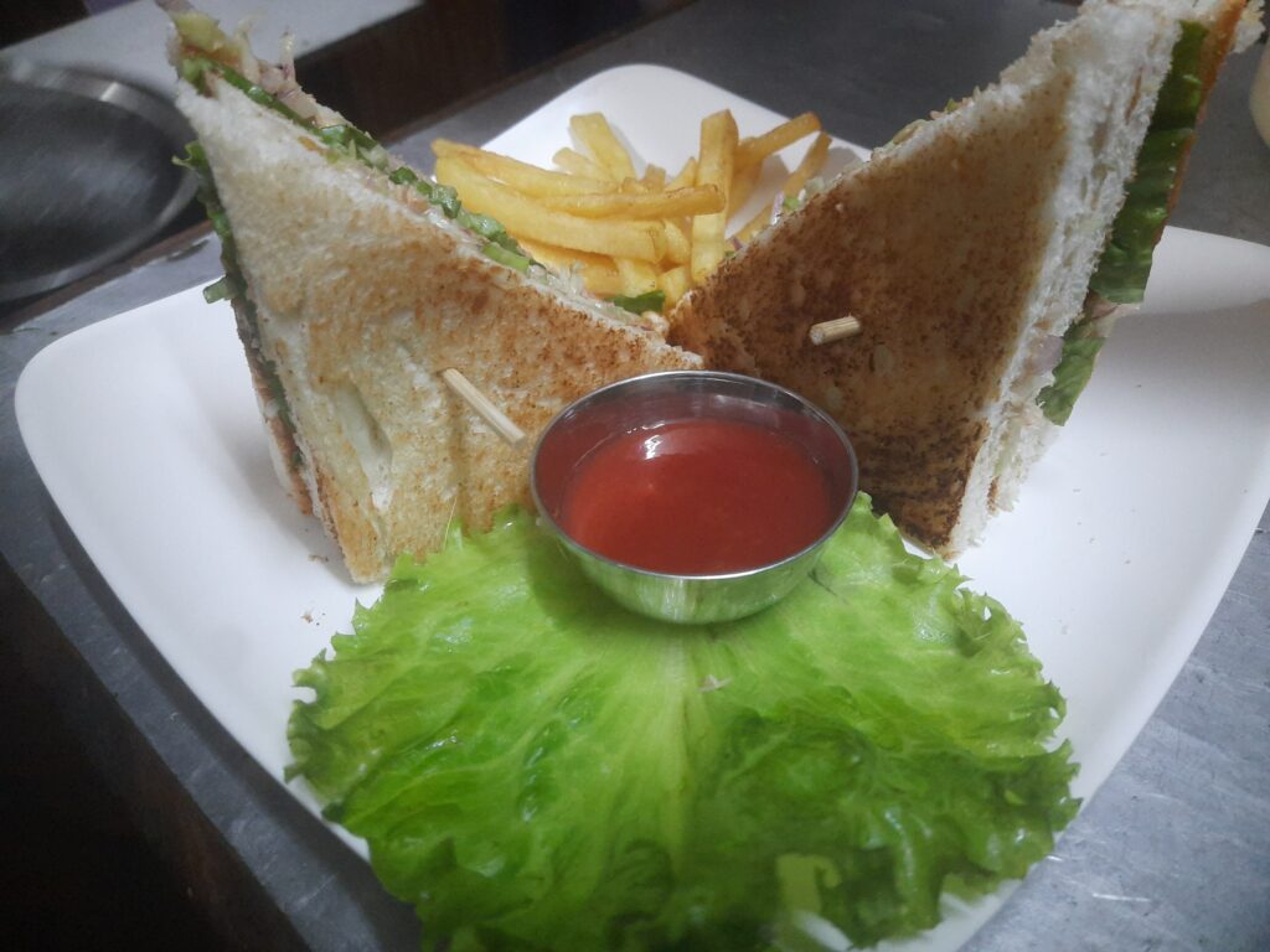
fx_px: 917
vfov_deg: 54.9
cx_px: 635
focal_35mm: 25
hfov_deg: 69.4
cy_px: 476
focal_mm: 4.6
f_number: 2
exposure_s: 1/25
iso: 640
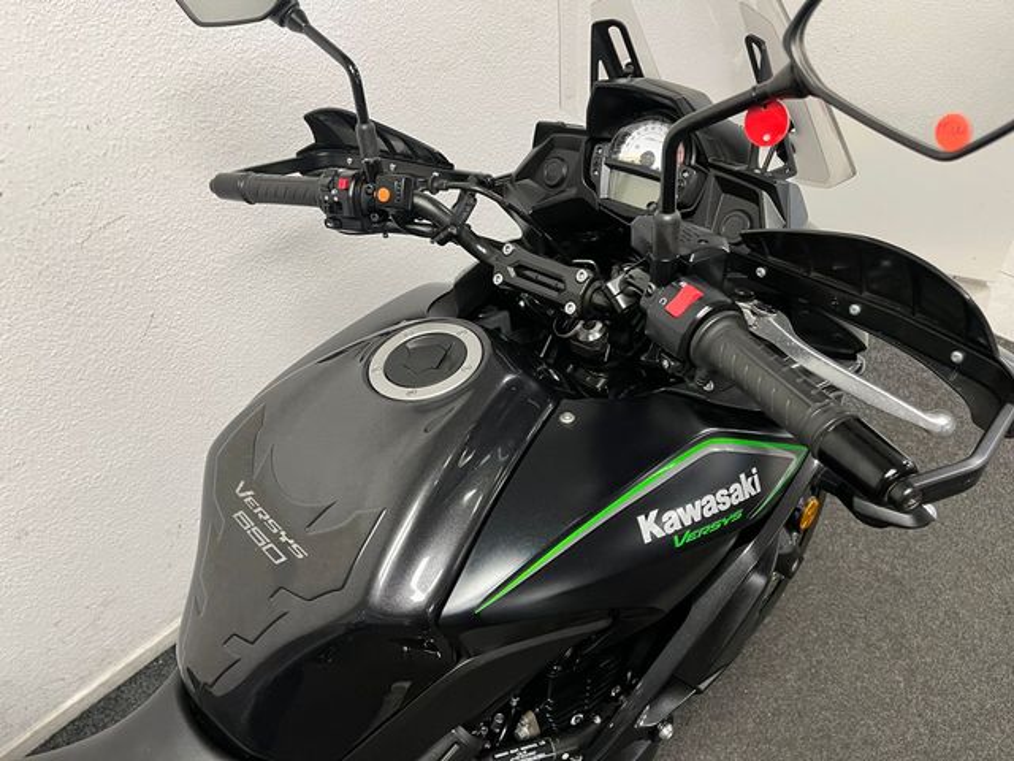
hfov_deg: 67.3
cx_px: 507
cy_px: 380
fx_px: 762
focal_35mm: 26
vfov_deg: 53.1
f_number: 1.6
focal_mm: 5.1
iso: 125
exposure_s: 1/50
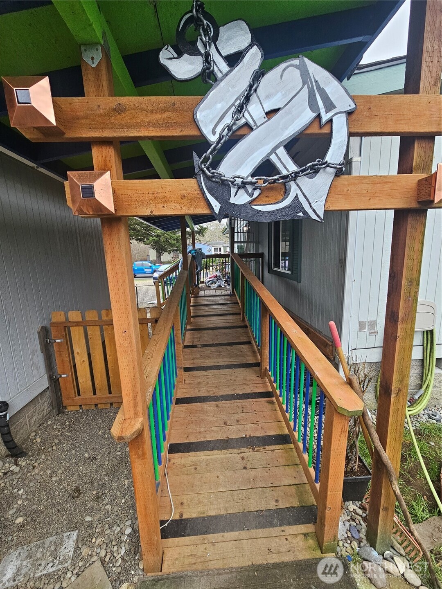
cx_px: 221
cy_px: 294
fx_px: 221
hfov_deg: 89.9
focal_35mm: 13
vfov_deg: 106.2
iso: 160
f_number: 2.2
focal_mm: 2.2
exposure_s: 1/207
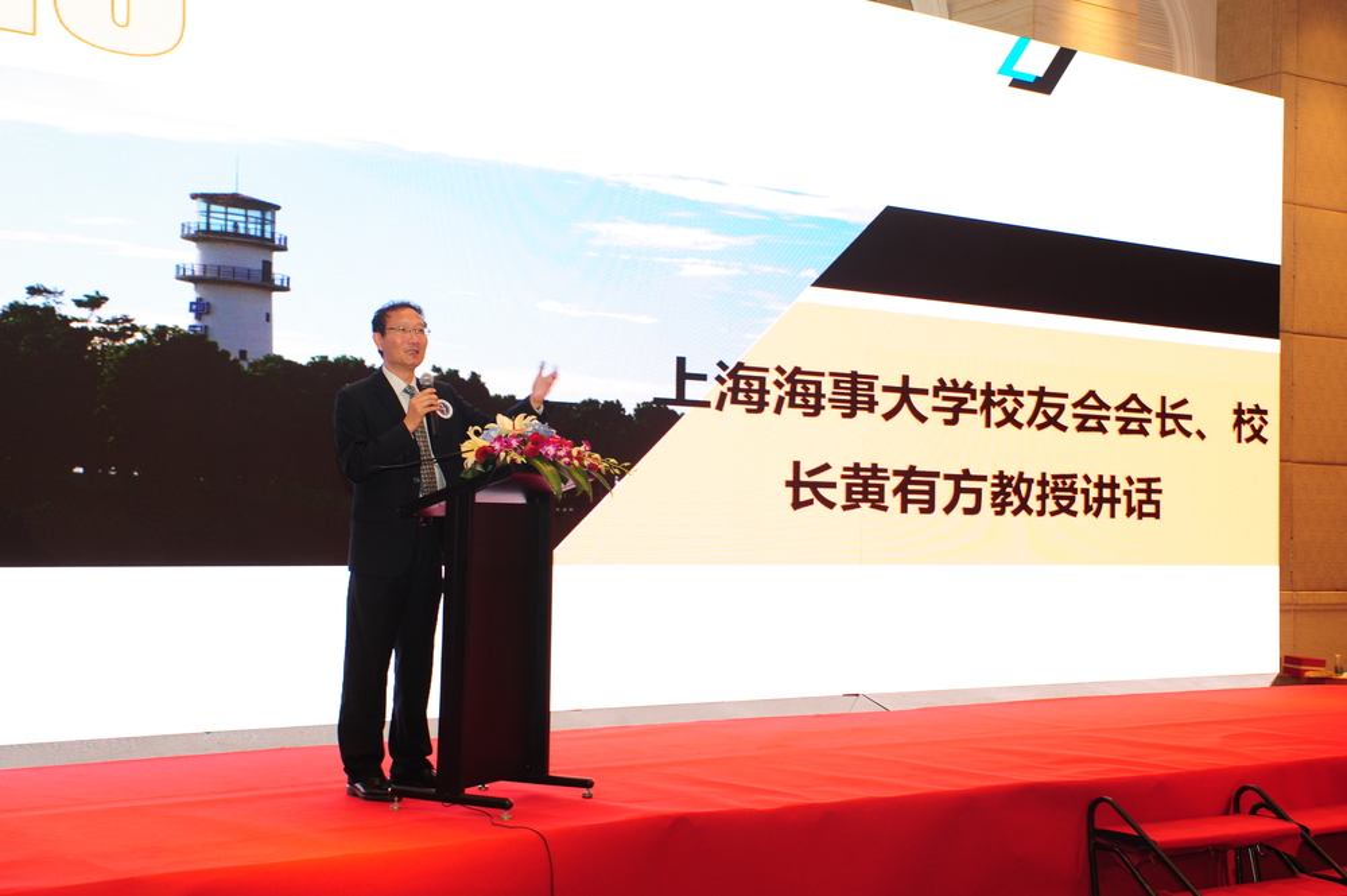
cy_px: 448
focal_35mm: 52
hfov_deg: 38.2
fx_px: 1944
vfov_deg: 25.9
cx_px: 674
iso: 800
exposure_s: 1/20
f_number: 7.1
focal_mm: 52
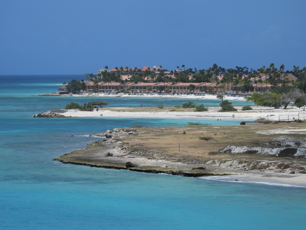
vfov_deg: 7.4
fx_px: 1768
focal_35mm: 200
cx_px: 153
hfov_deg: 9.9
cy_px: 115
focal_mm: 35.7
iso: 100
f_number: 4.5
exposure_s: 1/1600
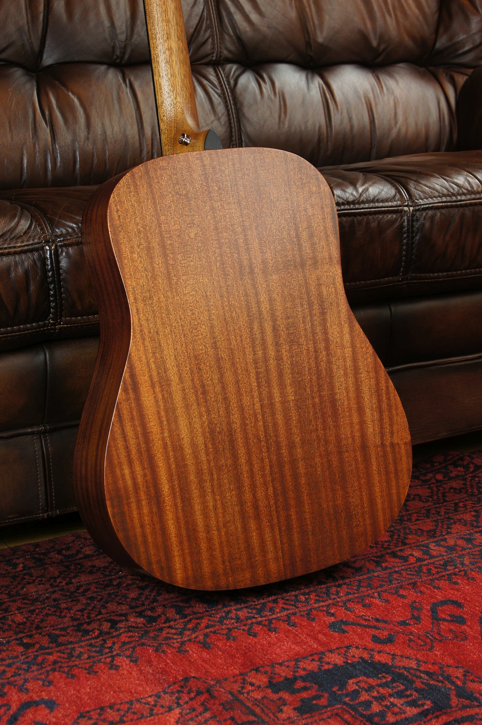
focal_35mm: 60
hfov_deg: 22.6
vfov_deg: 33.4
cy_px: 362
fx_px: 1208
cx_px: 241
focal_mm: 40
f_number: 8
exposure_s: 1/13
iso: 400
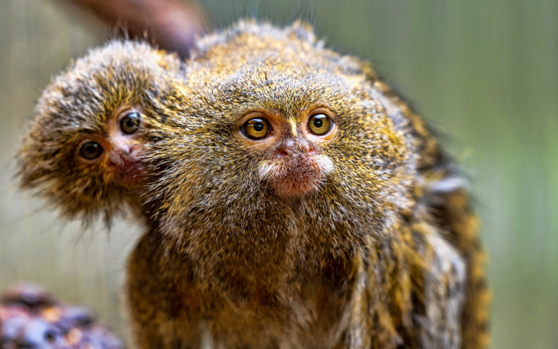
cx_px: 279
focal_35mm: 319
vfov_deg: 4.1
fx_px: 4851
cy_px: 174
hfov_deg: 6.6
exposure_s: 1/80
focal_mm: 150
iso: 500
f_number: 5
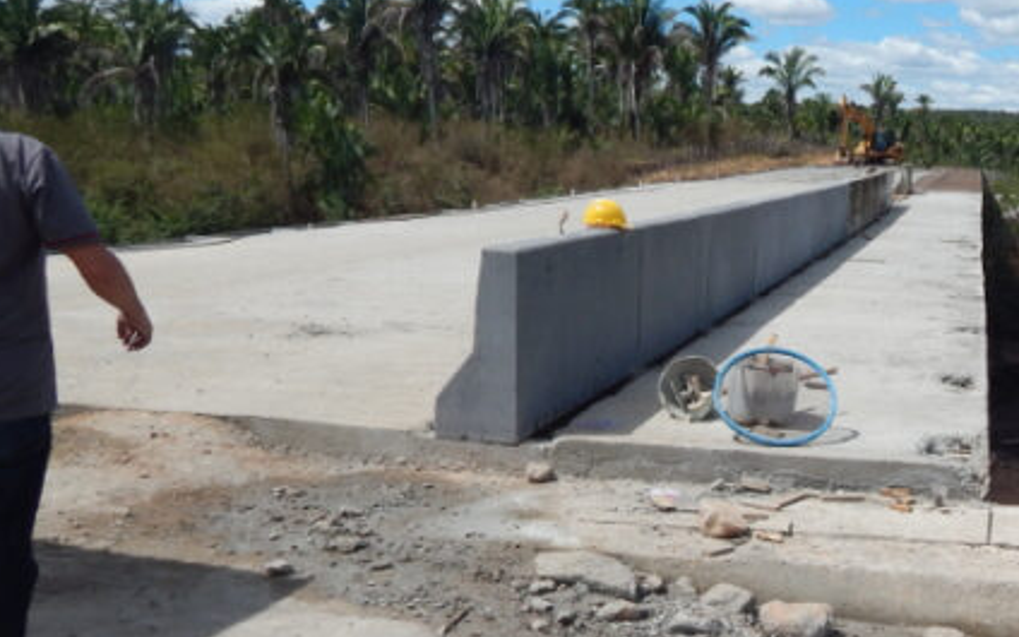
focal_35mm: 46
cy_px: 382
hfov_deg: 41.7
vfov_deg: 27.9
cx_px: 808
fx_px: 1277
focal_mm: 4
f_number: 6
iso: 125
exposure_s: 1/800
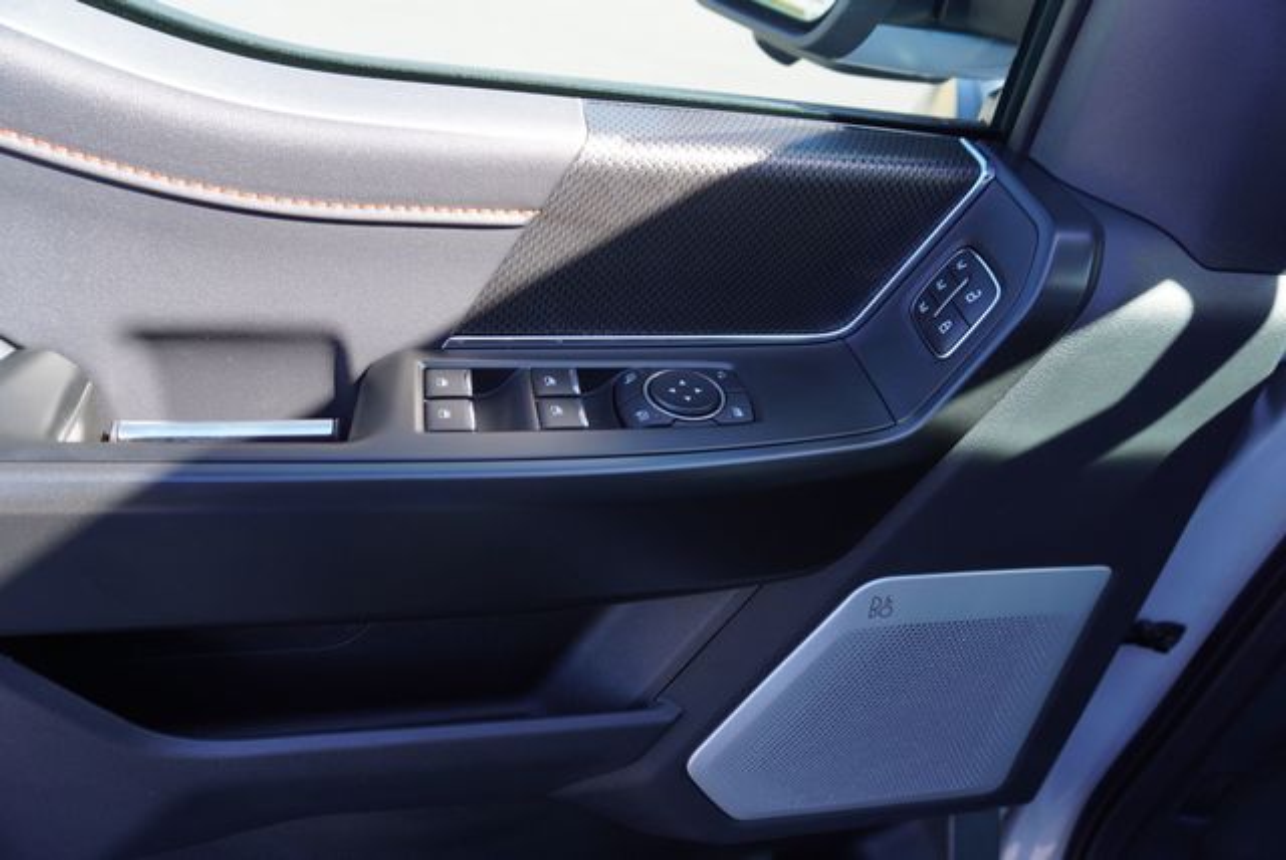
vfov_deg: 53.2
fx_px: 858
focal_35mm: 24
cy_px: 430
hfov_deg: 73.7
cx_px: 643
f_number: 4.5
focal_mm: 16
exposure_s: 1/80
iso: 100
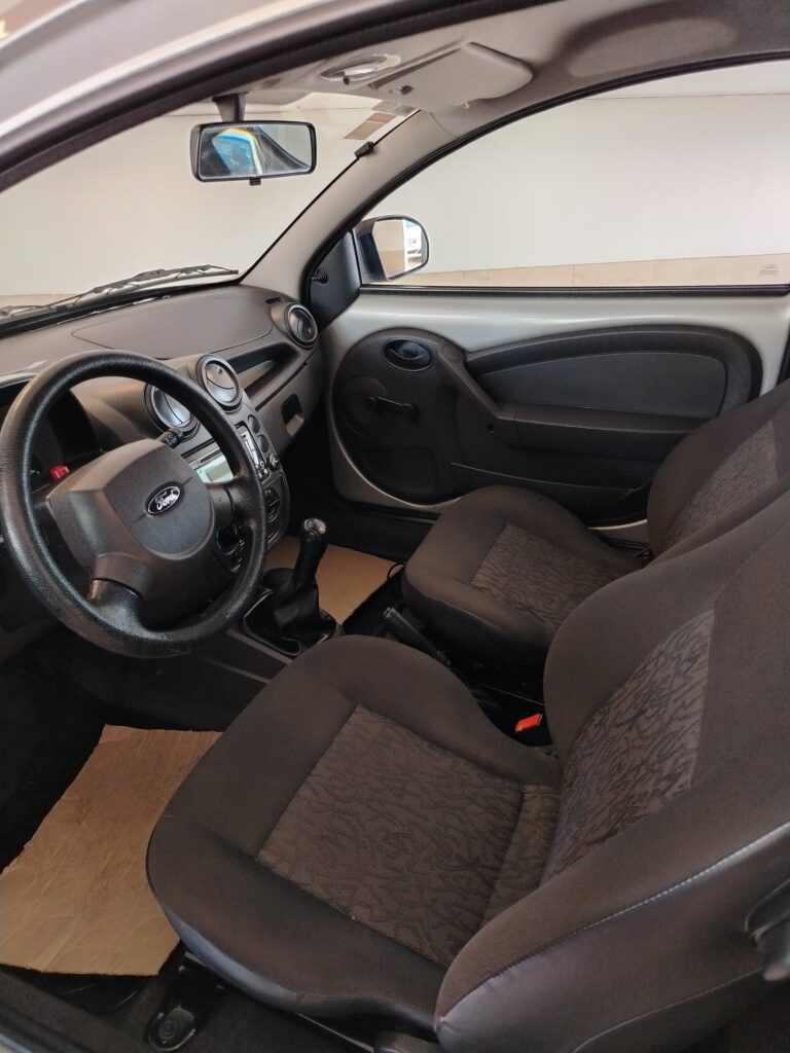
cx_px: 395
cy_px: 526
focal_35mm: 24
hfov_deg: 56.8
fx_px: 730
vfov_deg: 71.6
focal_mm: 5.25
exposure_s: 1/33.3
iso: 903
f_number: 1.75
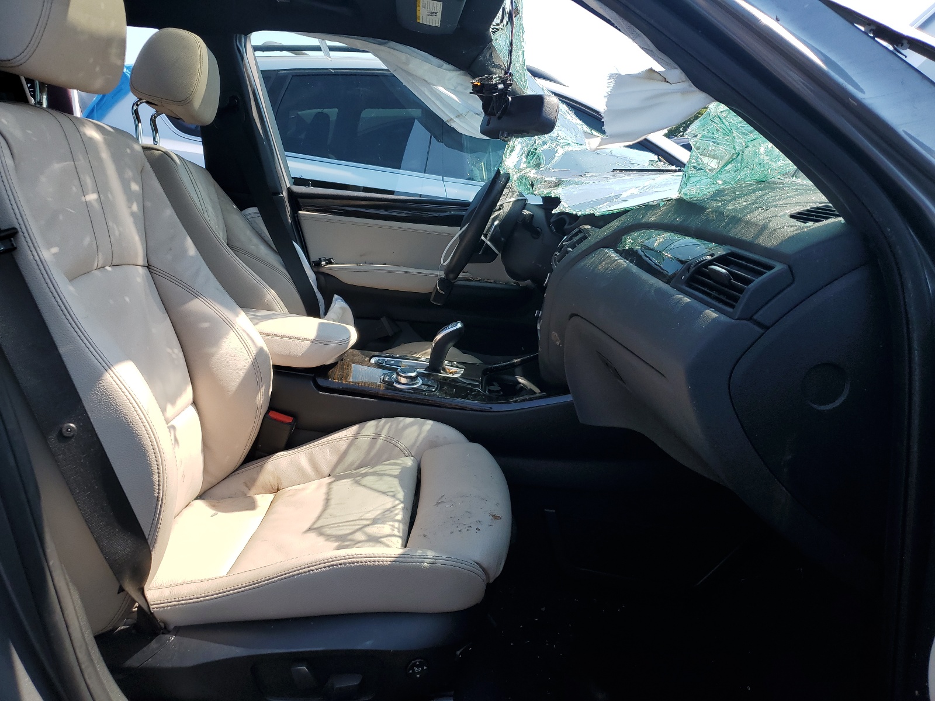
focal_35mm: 26
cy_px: 350
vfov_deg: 53.1
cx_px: 468
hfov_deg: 67.3
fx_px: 702
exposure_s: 1/1429
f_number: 1.5
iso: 50
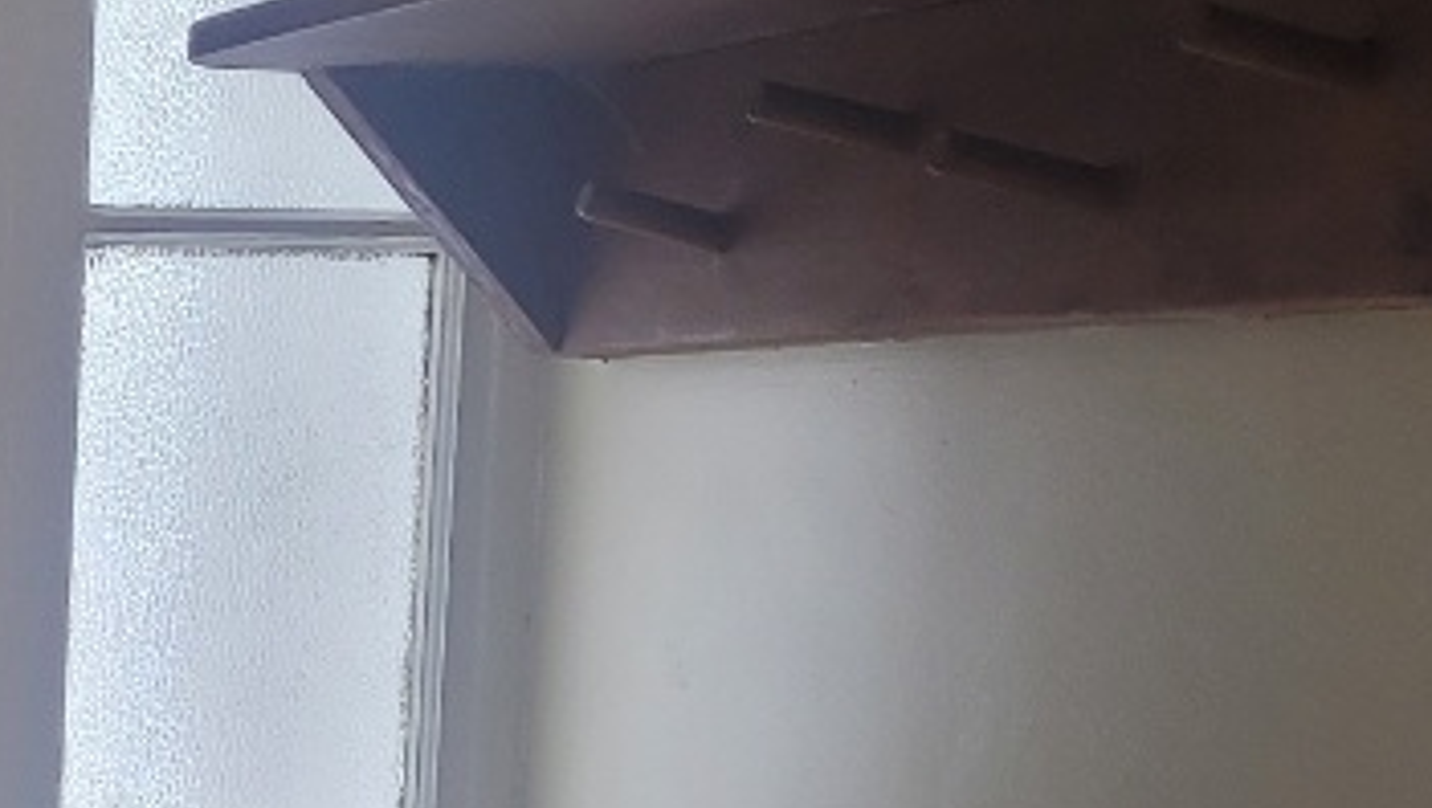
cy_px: 1341
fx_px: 4940
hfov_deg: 15.3
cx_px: -685
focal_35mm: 130
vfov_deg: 9.0
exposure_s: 1/120
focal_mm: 5.4
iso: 80
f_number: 1.8
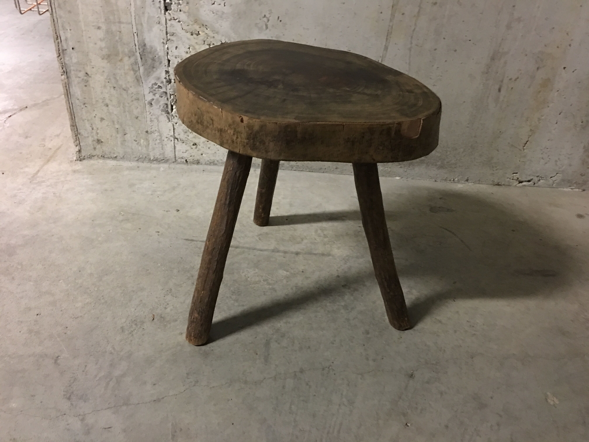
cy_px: 221
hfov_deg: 61.7
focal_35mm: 29
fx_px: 493
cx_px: 294
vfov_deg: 48.2
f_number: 2.2
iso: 125
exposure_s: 1/4
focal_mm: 4.15
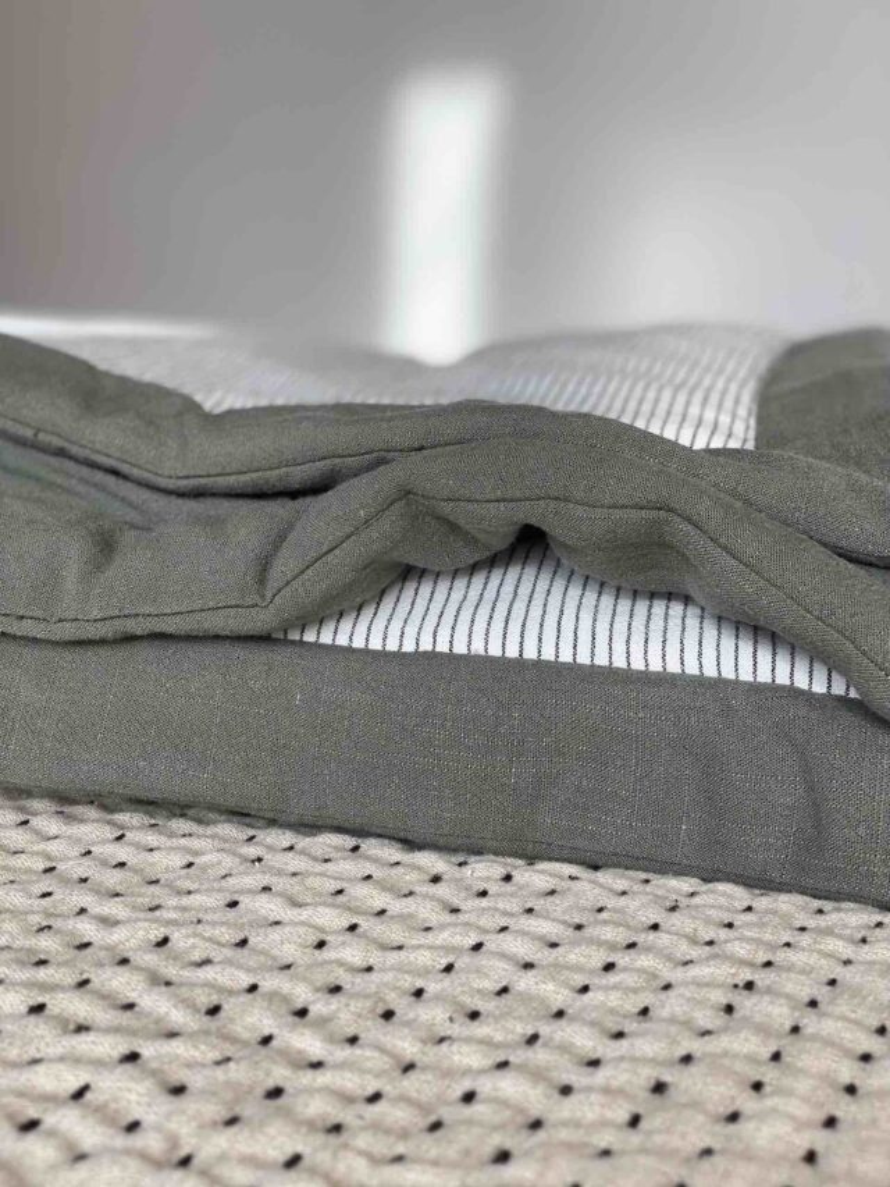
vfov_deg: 36.8
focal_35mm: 52
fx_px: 1782
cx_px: 445
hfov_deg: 28.0
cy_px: 594
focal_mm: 6
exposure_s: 1/251
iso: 20
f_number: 2
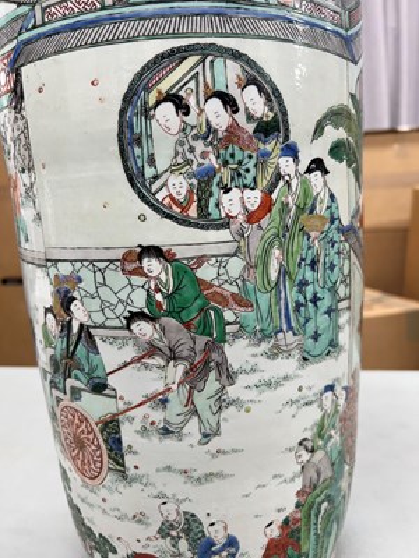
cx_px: 210
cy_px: 279
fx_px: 420
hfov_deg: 53.1
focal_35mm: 26
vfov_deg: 67.3
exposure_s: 1/60
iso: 80
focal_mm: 5.7
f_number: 1.5
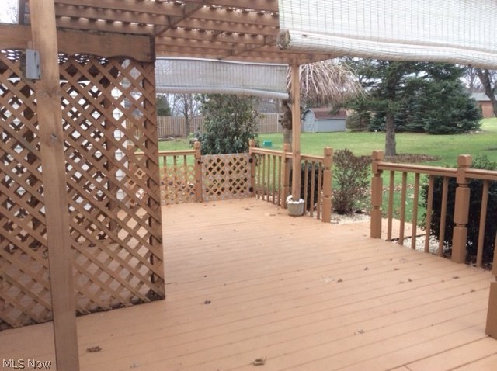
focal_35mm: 32
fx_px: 459
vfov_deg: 44.1
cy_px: 186
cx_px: 248
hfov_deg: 56.9
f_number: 2.4
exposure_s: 1/24
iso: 50
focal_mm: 3.3
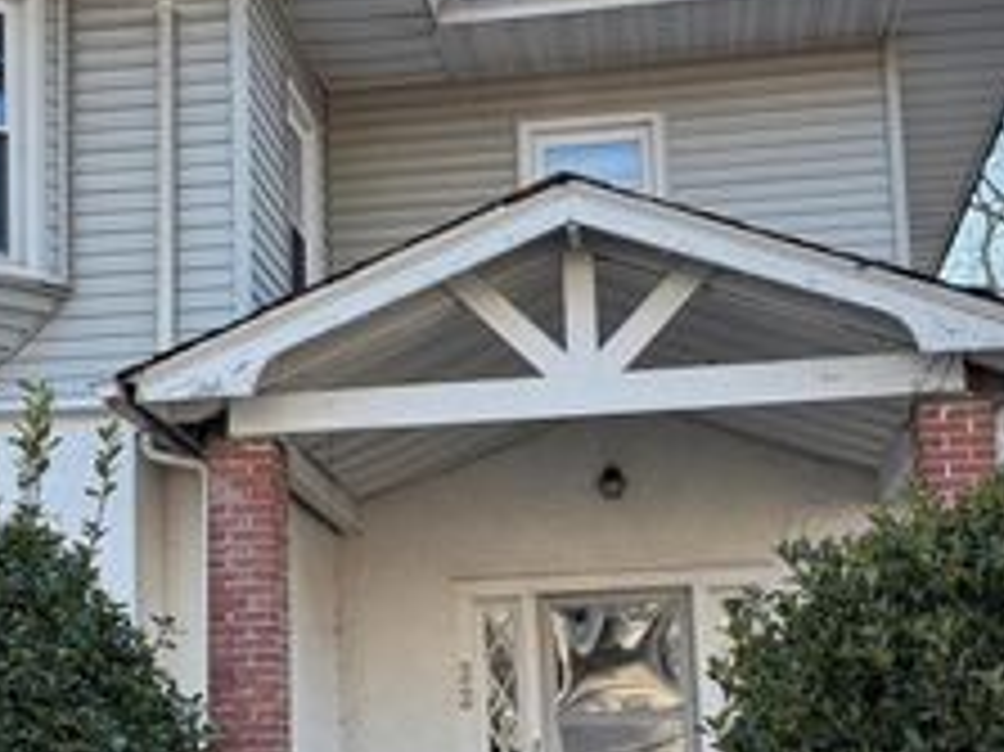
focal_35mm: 64
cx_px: 410
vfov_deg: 22.8
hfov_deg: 30.2
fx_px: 1855
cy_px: 498
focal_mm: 6.76
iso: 100
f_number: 1.78
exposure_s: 1/1156
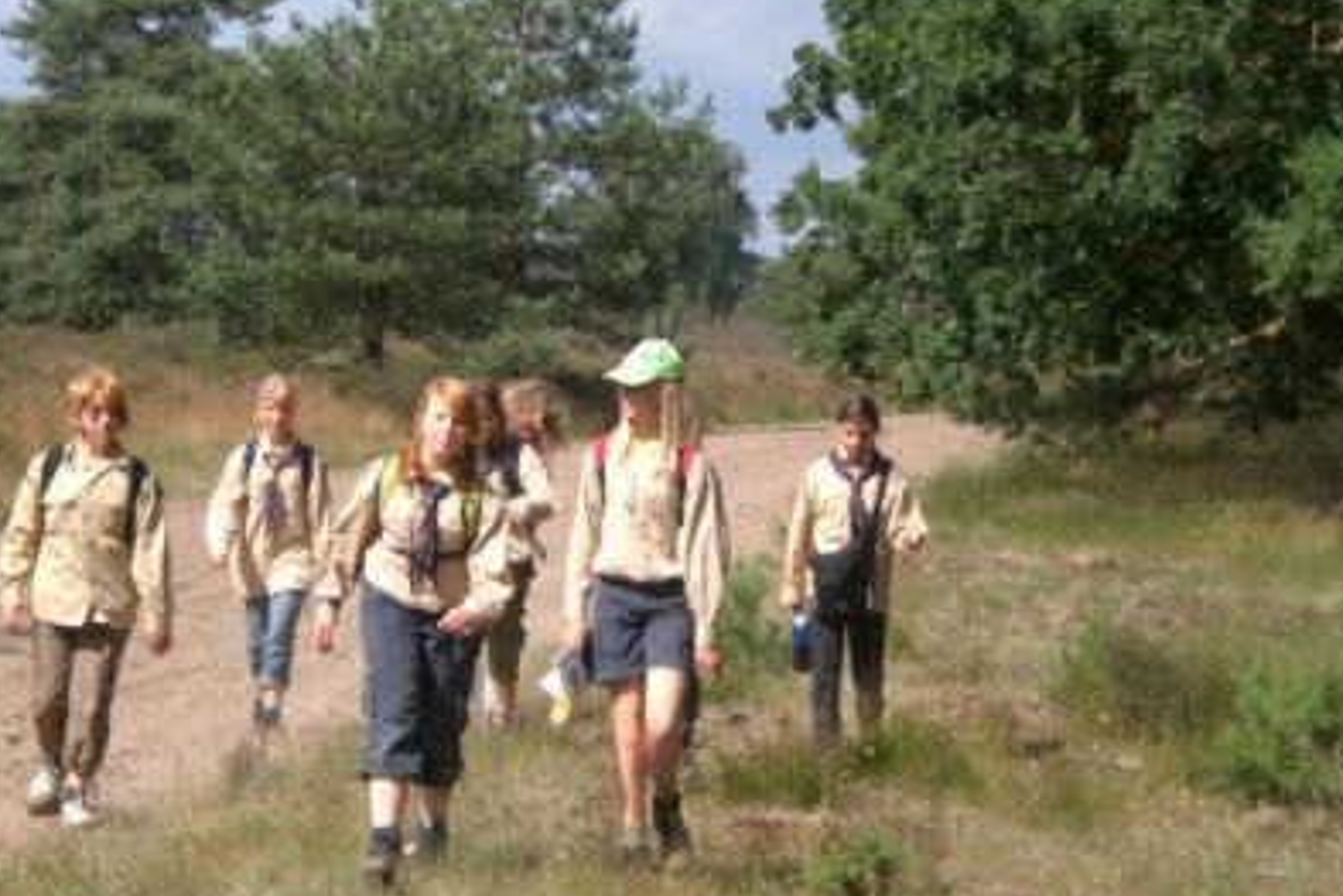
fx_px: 5036
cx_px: 629
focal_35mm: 135
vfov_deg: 10.2
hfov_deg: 15.2
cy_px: 527
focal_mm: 18.9
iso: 50
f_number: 5.9
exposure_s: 1/200
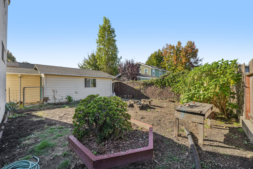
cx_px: 126
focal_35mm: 14
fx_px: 98
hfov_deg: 104.3
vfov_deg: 81.2
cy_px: 84
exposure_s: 1/800
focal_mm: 14
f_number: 8
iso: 800
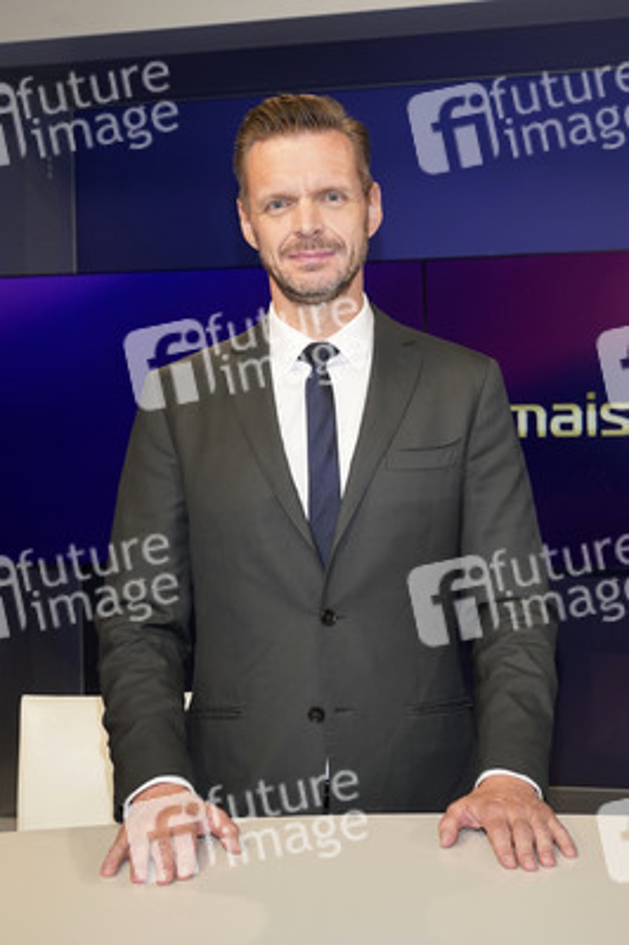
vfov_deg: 50.7
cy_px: 472
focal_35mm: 38
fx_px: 998
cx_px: 314
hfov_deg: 35.0
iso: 2000
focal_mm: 38
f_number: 5.6
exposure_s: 1/160
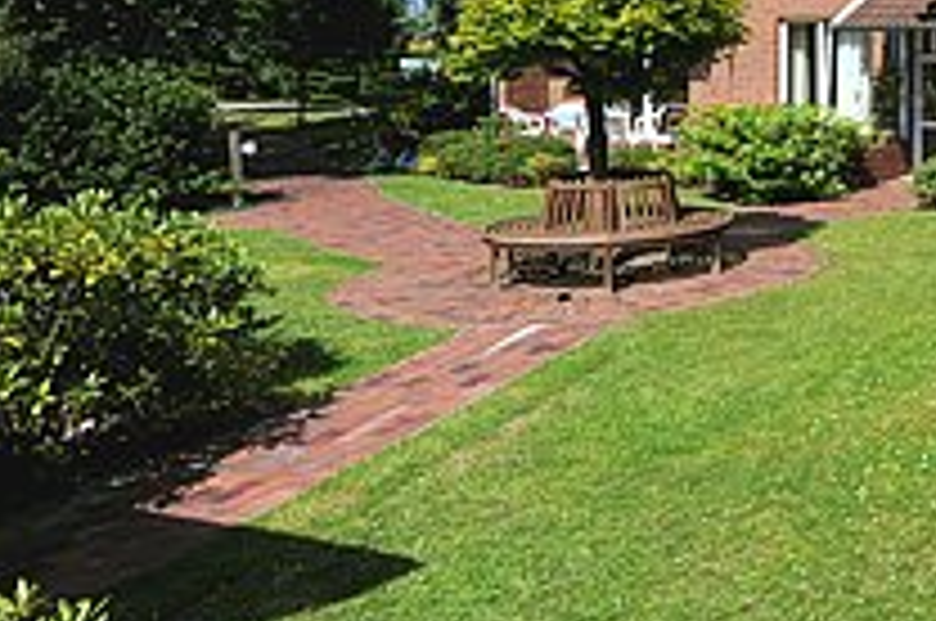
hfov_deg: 42.0
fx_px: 1012
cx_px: 963
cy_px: -22
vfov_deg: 31.2
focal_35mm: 39
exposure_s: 1/640
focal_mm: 18
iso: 500
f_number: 13
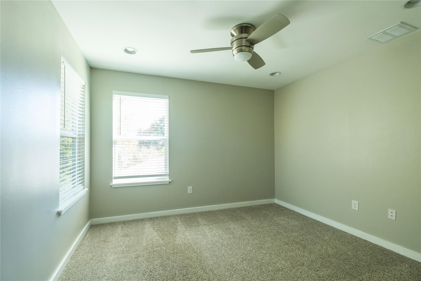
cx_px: 210
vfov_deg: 77.3
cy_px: 140
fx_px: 175
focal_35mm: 15
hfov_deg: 100.4
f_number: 4
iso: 500
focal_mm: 10
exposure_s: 1/80
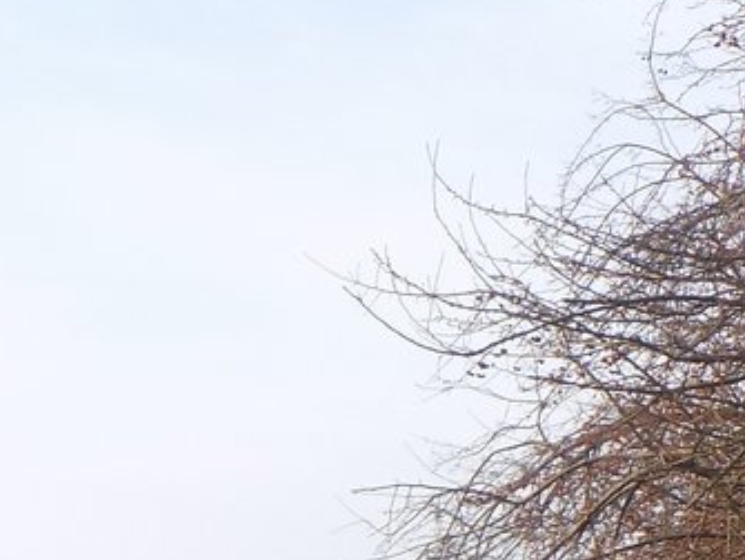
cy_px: 827
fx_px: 4007
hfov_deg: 10.3
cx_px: -316
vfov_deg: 7.9
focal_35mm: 186
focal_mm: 9.3
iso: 80
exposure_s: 1/200
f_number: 3.9
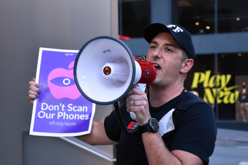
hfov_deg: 22.4
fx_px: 627
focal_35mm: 91
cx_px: 128
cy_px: 88
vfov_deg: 15.0
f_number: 5.6
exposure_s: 1/250
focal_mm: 56
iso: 1250
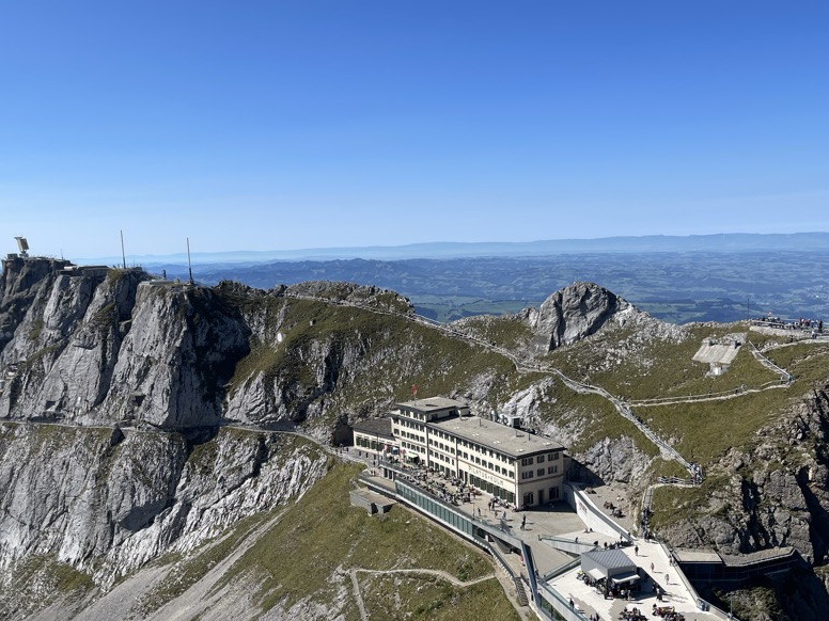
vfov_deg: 42.7
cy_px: 371
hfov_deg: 55.4
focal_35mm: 33
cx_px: 412
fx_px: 790
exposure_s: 1/4049
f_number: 1.6
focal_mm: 5.1
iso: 32
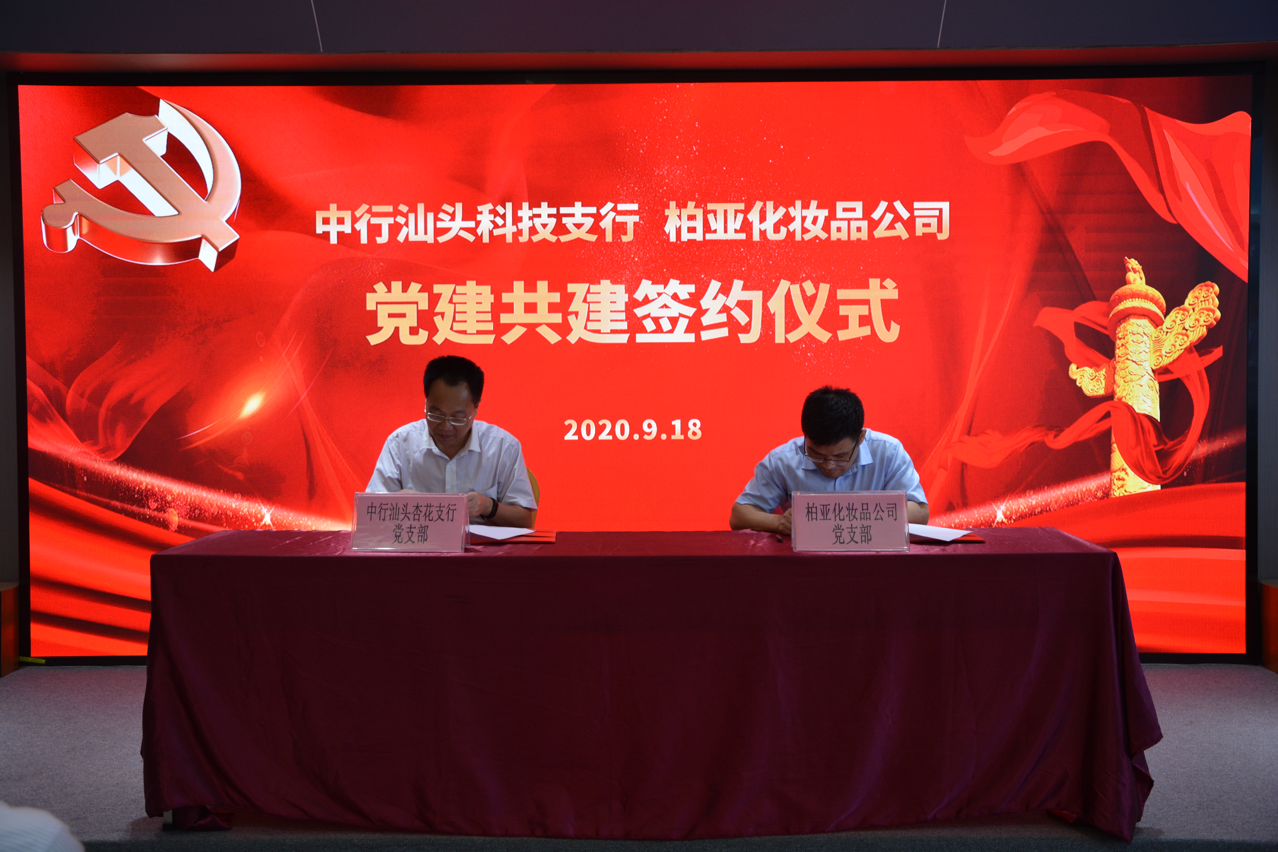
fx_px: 1331
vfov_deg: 35.5
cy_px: 426
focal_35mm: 38
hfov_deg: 51.3
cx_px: 639
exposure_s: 1/60
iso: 450
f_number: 4
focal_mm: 25
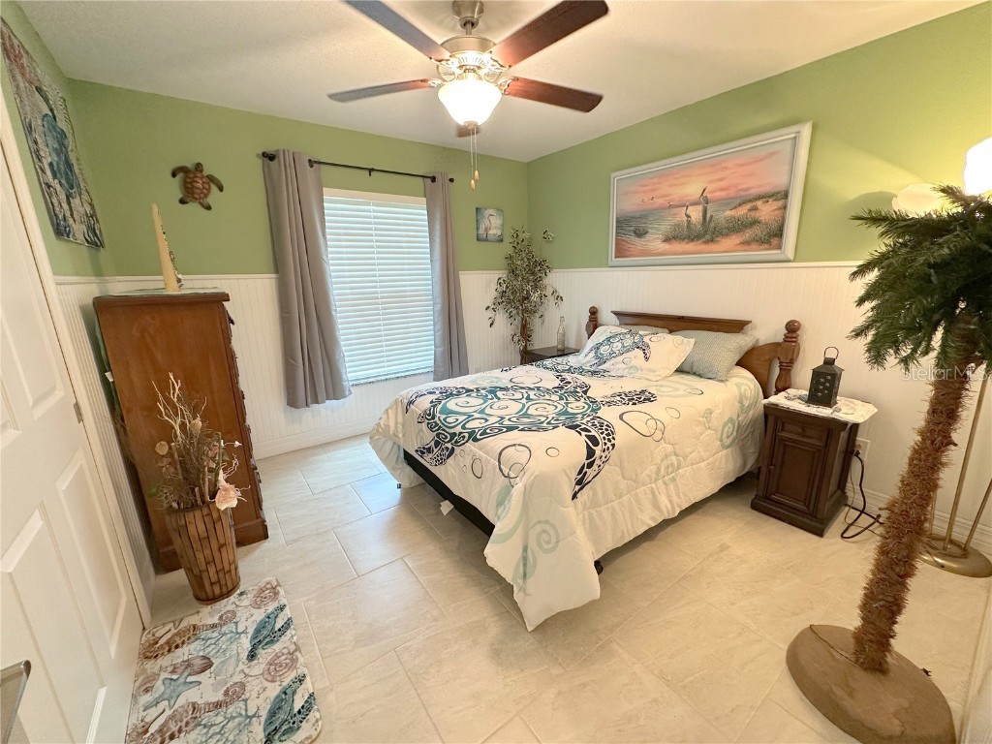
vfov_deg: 85.7
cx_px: 496
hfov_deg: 102.1
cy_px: 372
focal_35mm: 14
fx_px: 401
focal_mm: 2.22
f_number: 2.2
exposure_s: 1/60
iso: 200
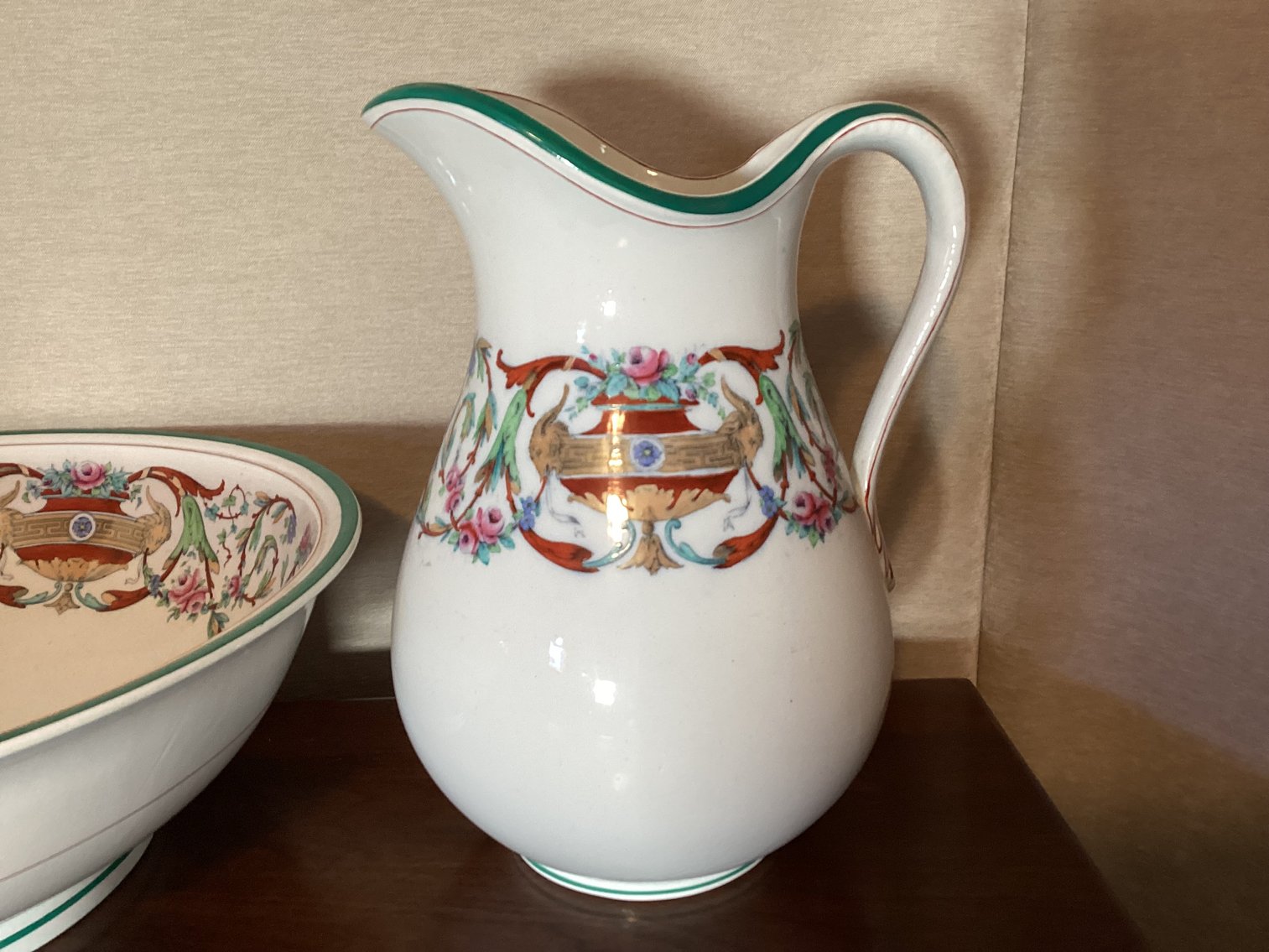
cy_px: 476
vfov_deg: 45.4
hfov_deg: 58.3
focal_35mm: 31
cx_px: 634
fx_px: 1137
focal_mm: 3.3
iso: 125
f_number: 2.4
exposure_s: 1/50
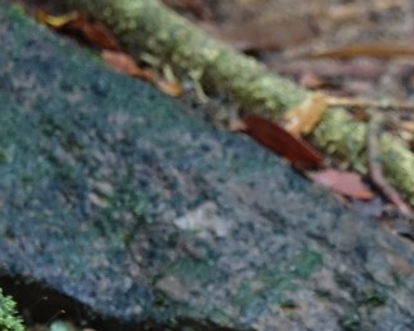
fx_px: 25314
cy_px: 431
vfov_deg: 0.7
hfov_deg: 0.9
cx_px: 809
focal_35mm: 2066
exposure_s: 1/100
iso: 1000
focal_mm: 159.66
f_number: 4
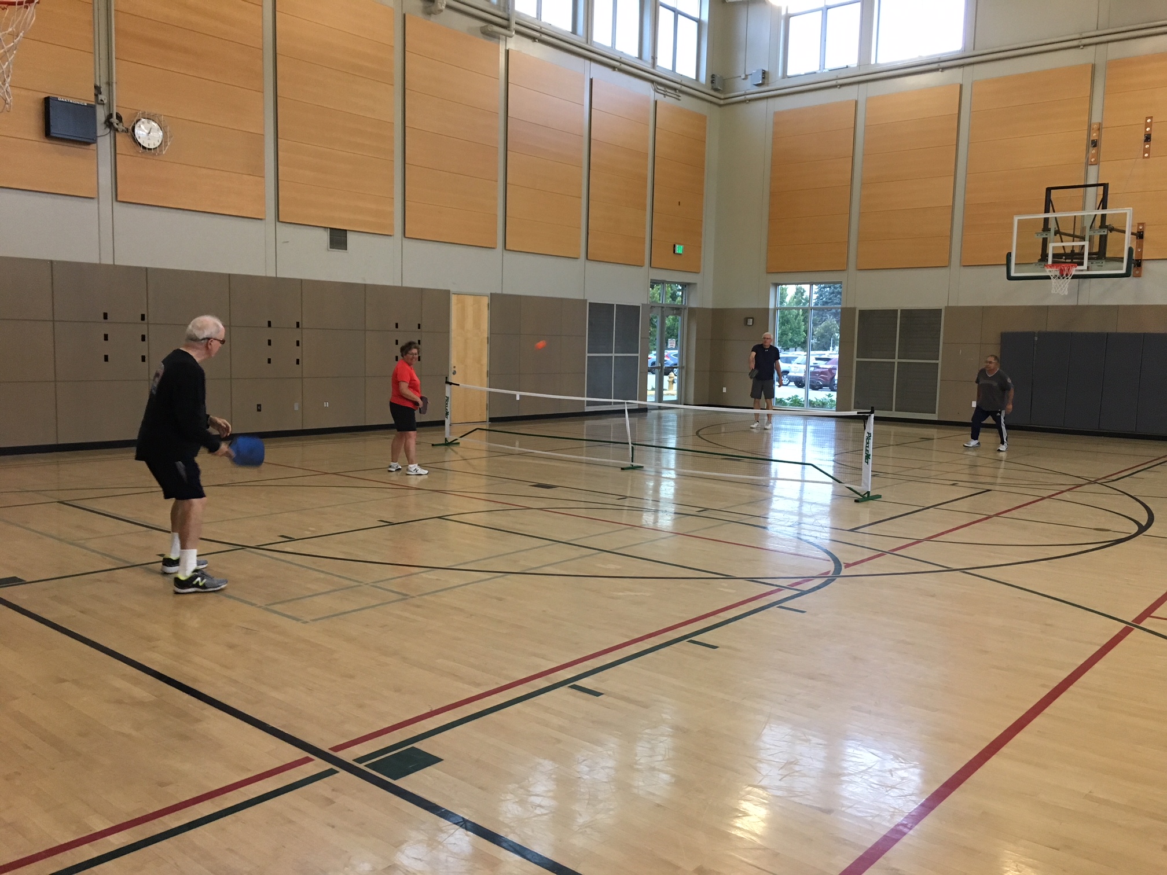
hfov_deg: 61.7
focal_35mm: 29
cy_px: 438
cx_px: 584
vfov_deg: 48.2
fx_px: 978
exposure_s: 1/30
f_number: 2.2
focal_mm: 4.15
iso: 125
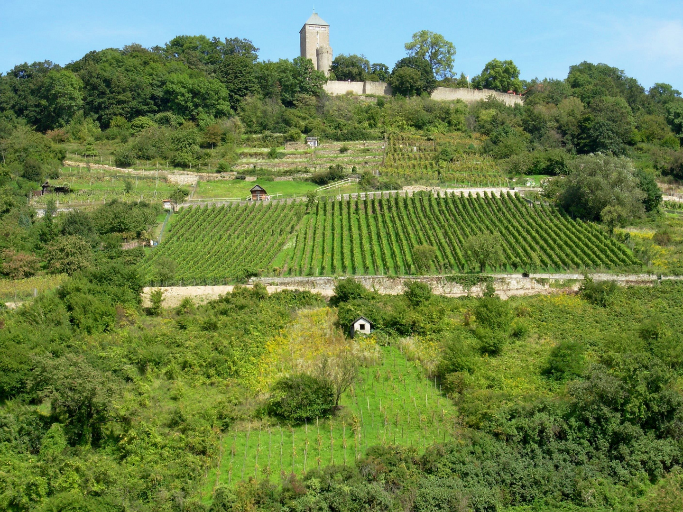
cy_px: 256
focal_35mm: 82
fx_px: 1618
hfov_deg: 23.8
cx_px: 342
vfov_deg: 18.0
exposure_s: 1/406
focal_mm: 13.5
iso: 50
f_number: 3.7
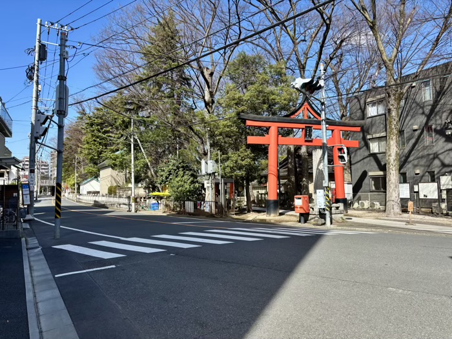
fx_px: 339
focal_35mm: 26
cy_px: 170
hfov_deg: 67.3
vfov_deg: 53.1
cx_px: 226
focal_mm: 5.96
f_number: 1.6
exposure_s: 1/1876
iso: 50
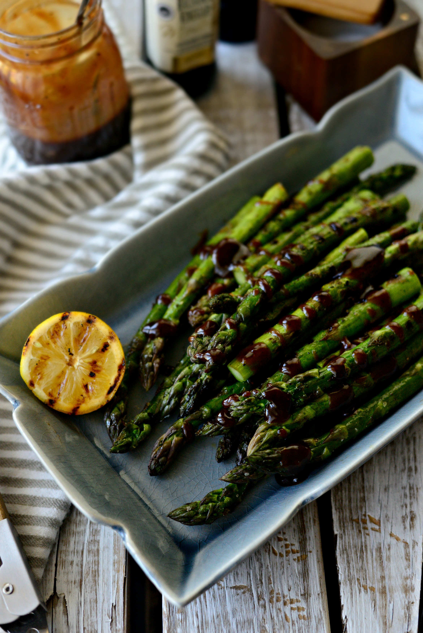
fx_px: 881
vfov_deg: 39.6
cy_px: 316
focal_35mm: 50
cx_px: 212
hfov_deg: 27.0
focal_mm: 50
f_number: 3.2
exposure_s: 1/320
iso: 2000
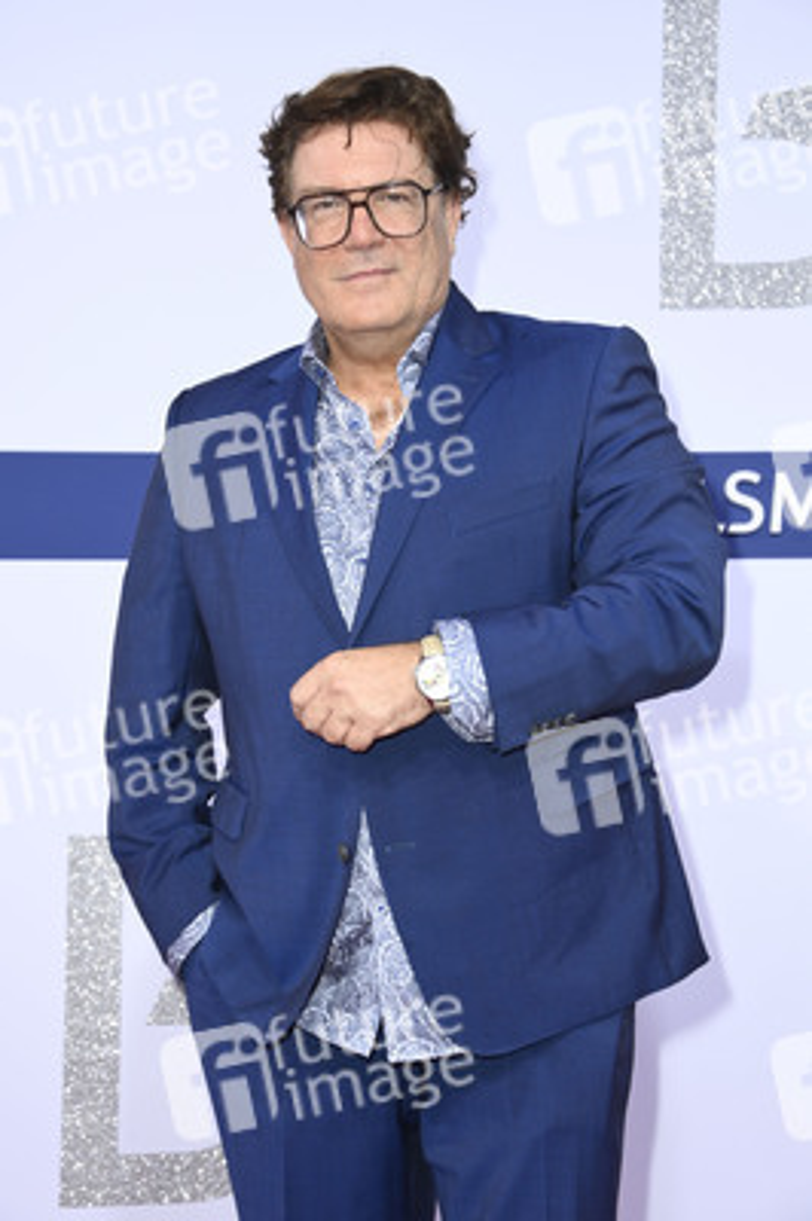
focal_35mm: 68
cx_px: 406
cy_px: 610
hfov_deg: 20.0
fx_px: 2304
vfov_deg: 29.7
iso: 800
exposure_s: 1/200
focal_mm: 68
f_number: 5.6
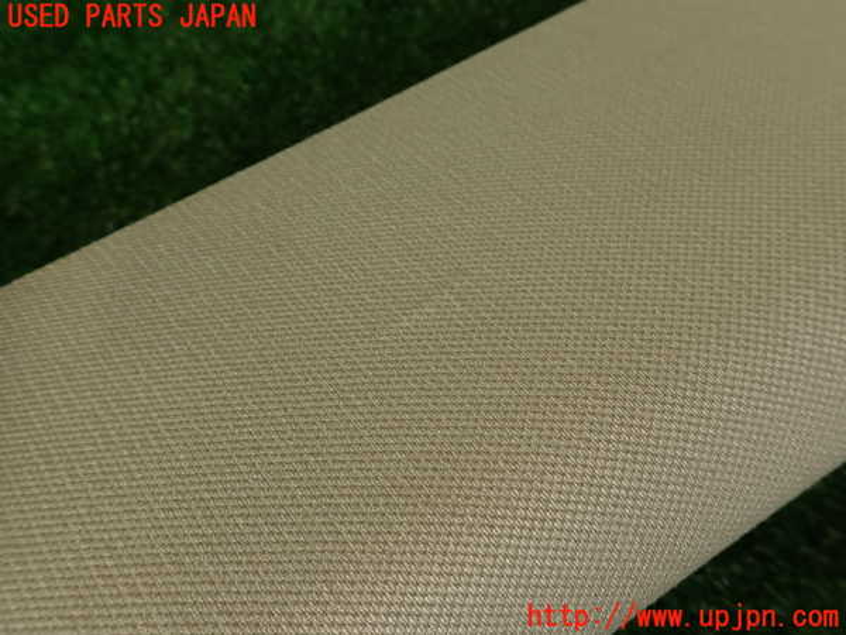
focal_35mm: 25
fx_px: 611
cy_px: 318
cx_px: 423
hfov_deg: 69.4
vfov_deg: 54.9
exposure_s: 1/100
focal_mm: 4.5
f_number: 2.8
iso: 100
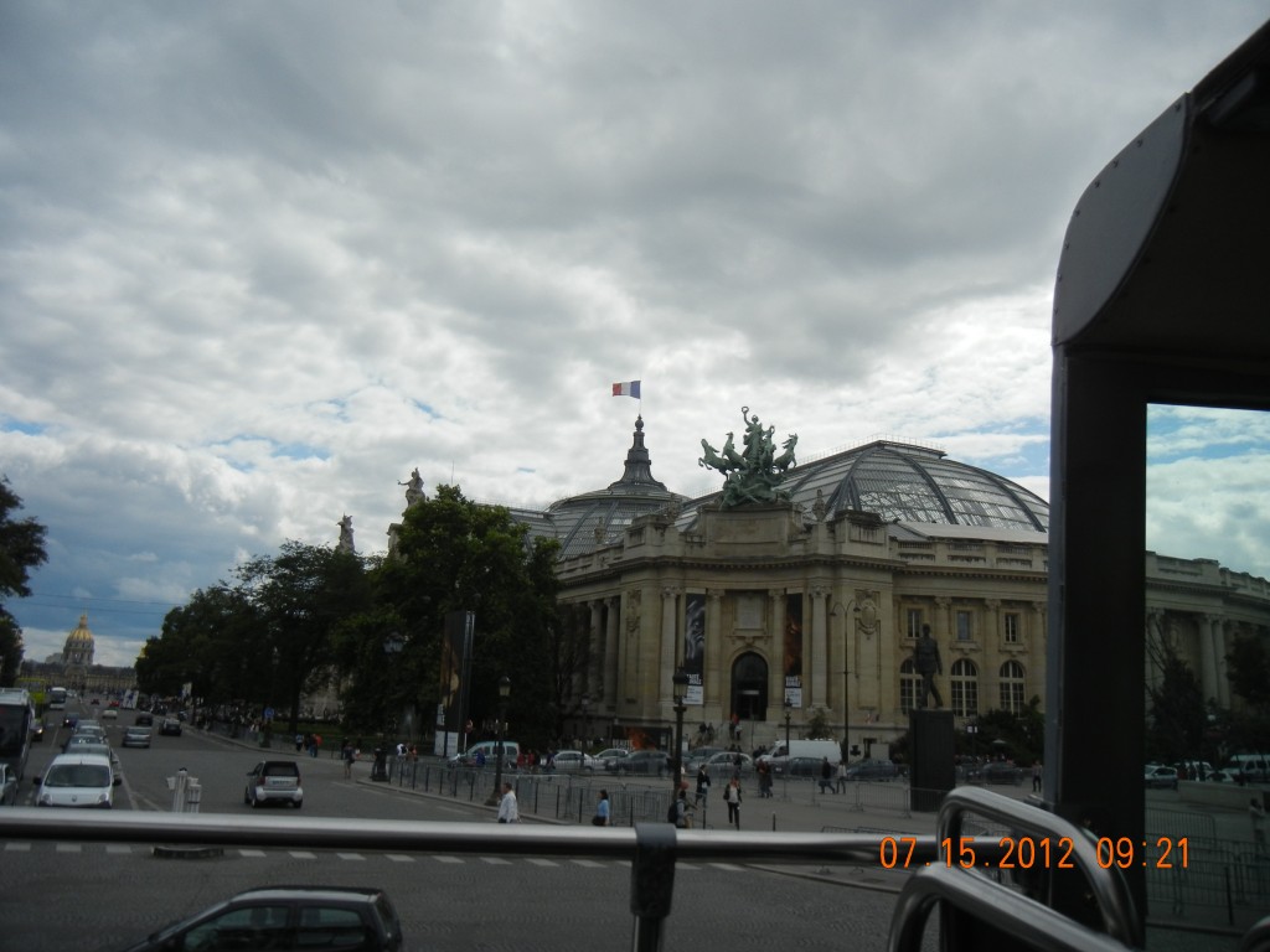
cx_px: 635
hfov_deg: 60.0
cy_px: 476
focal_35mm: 30
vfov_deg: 46.8
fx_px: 1101
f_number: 7
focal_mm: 5.4
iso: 160
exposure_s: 1/770
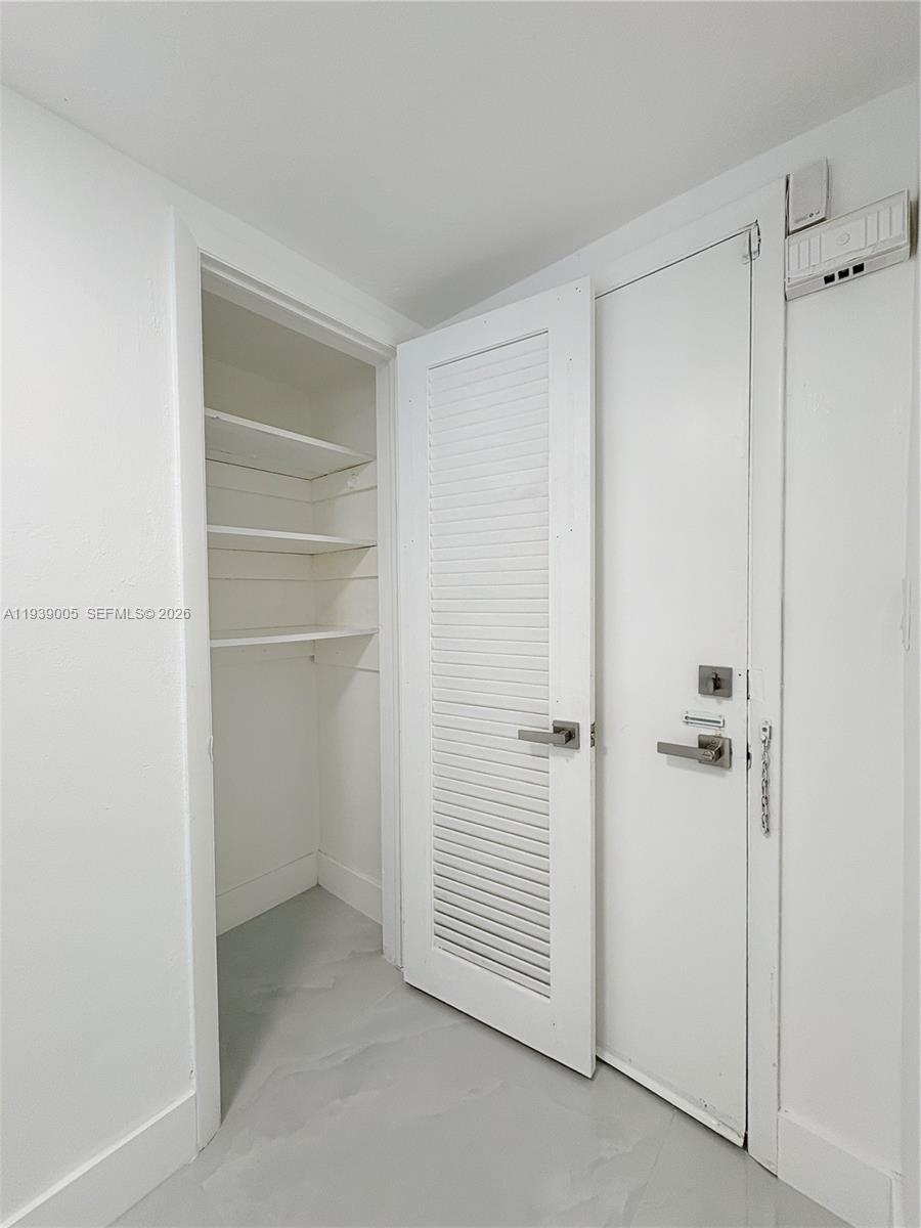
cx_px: 460
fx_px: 497
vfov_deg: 102.1
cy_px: 614
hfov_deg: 85.7
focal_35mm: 14
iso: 80
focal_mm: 2.22
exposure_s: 1/120
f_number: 2.2
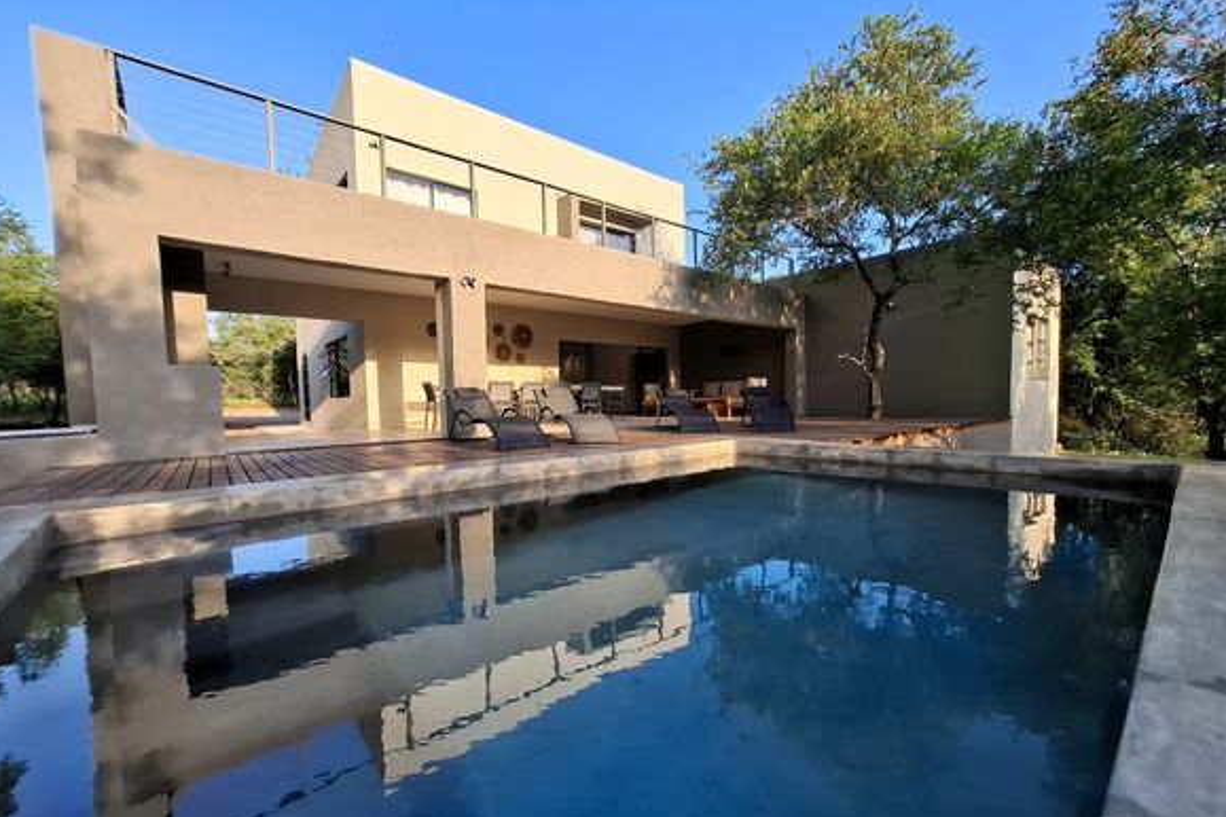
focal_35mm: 14
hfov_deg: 104.2
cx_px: 593
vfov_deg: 81.2
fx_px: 477
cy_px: 423
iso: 40
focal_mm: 1.74
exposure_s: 1/343
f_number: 2.2
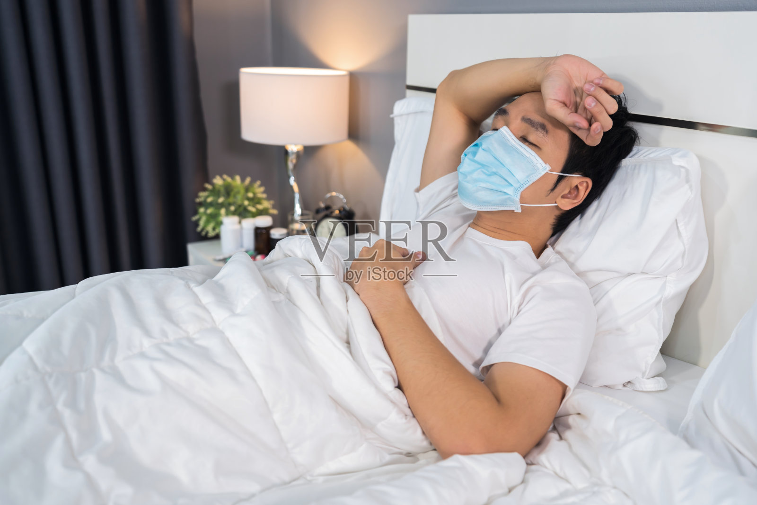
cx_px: 378
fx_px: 736
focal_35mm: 35
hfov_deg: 54.4
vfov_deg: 37.9
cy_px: 252
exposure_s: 1/80
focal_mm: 35
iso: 200
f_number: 2.8
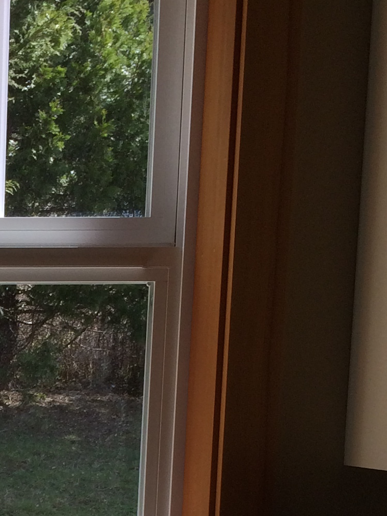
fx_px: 1416
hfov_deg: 14.4
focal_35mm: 95
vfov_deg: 19.5
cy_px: 619
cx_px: -212
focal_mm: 4.15
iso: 32
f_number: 2.2
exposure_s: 1/323
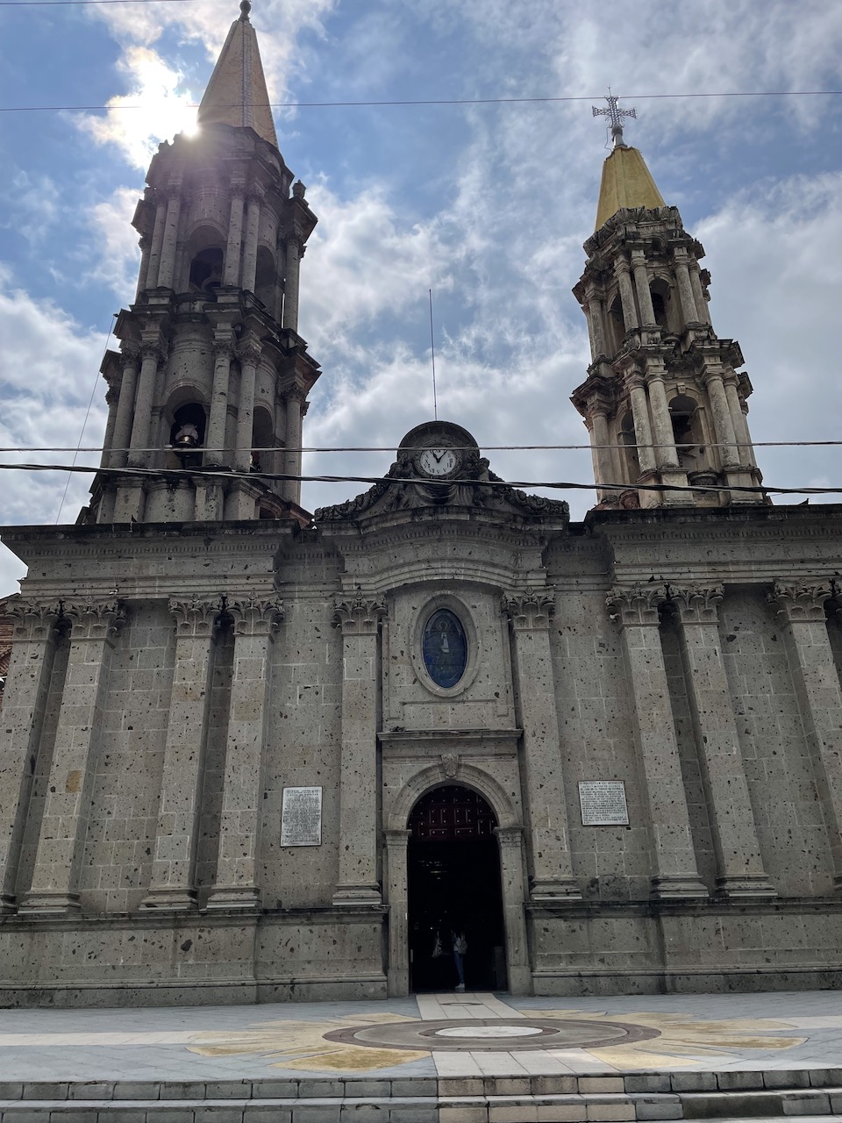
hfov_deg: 53.1
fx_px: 843
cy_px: 562
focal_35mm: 26
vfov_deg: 67.3
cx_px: 421
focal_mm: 4.2
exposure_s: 1/13333
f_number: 1.6
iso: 32
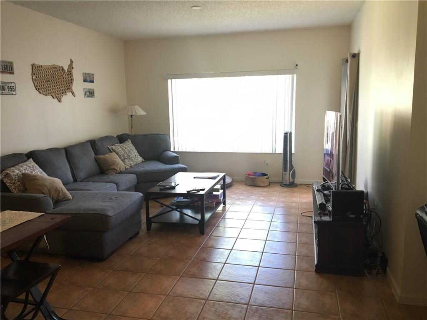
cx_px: 214
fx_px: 358
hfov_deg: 61.7
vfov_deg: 48.2
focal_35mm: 29
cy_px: 160
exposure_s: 1/30
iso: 80
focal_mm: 4.15
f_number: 2.2
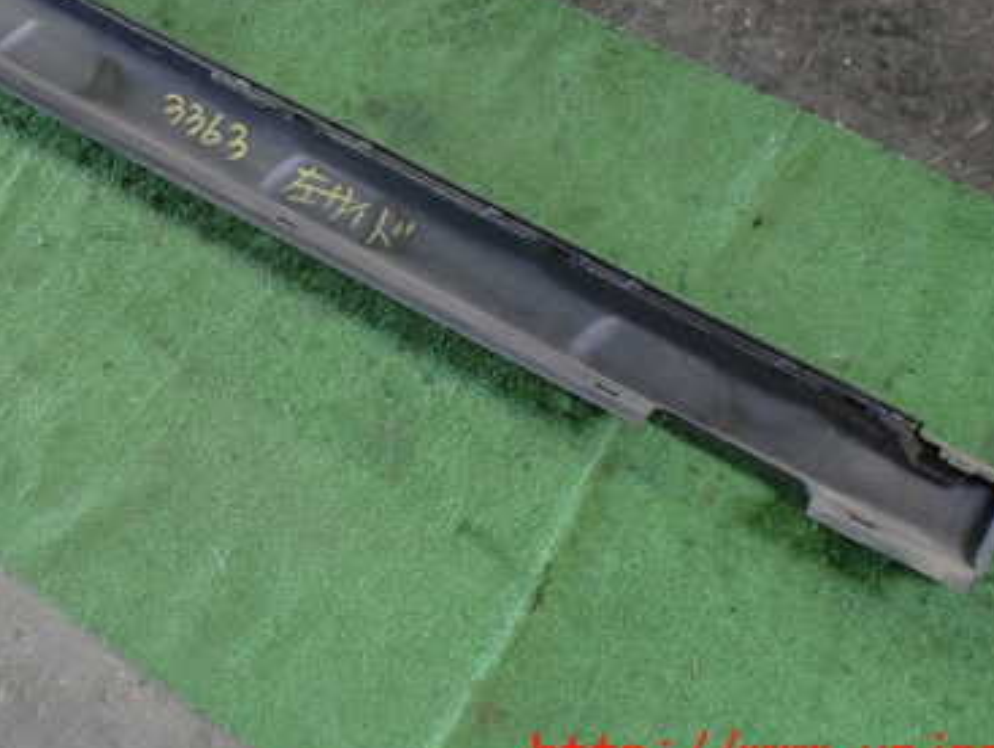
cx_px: 330
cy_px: 184
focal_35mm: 49
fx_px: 1408
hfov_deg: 38.4
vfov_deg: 29.3
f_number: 2.3
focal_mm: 5.4
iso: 400
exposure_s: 1/30
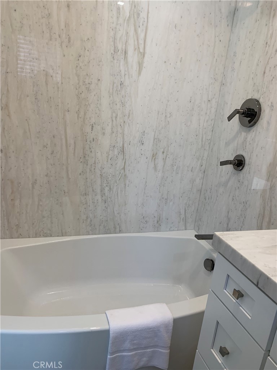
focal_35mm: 26
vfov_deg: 67.3
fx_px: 277
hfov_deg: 53.1
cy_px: 185
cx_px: 138
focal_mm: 4.25
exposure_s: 1/120
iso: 64
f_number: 1.8
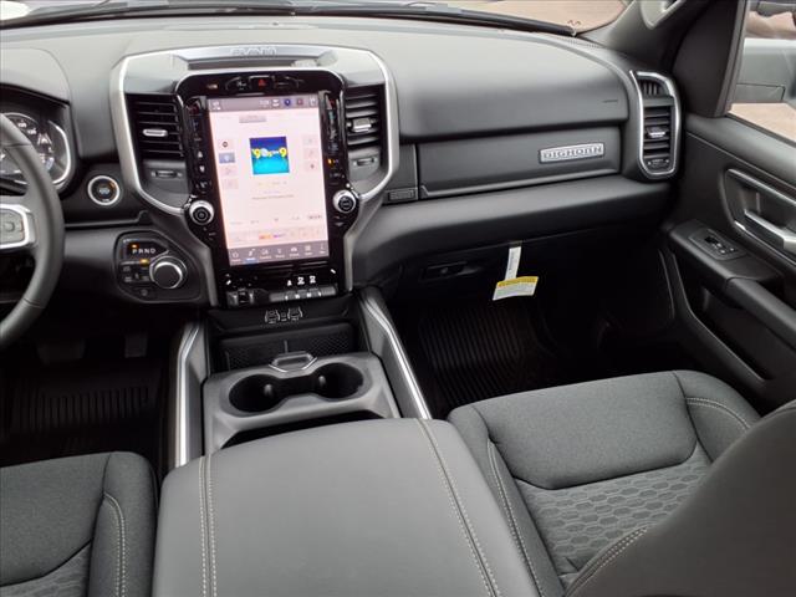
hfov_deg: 65.3
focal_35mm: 27
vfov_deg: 51.4
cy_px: 298
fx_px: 621
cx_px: 398
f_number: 1.9
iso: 50
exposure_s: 1/60.2
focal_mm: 3.58
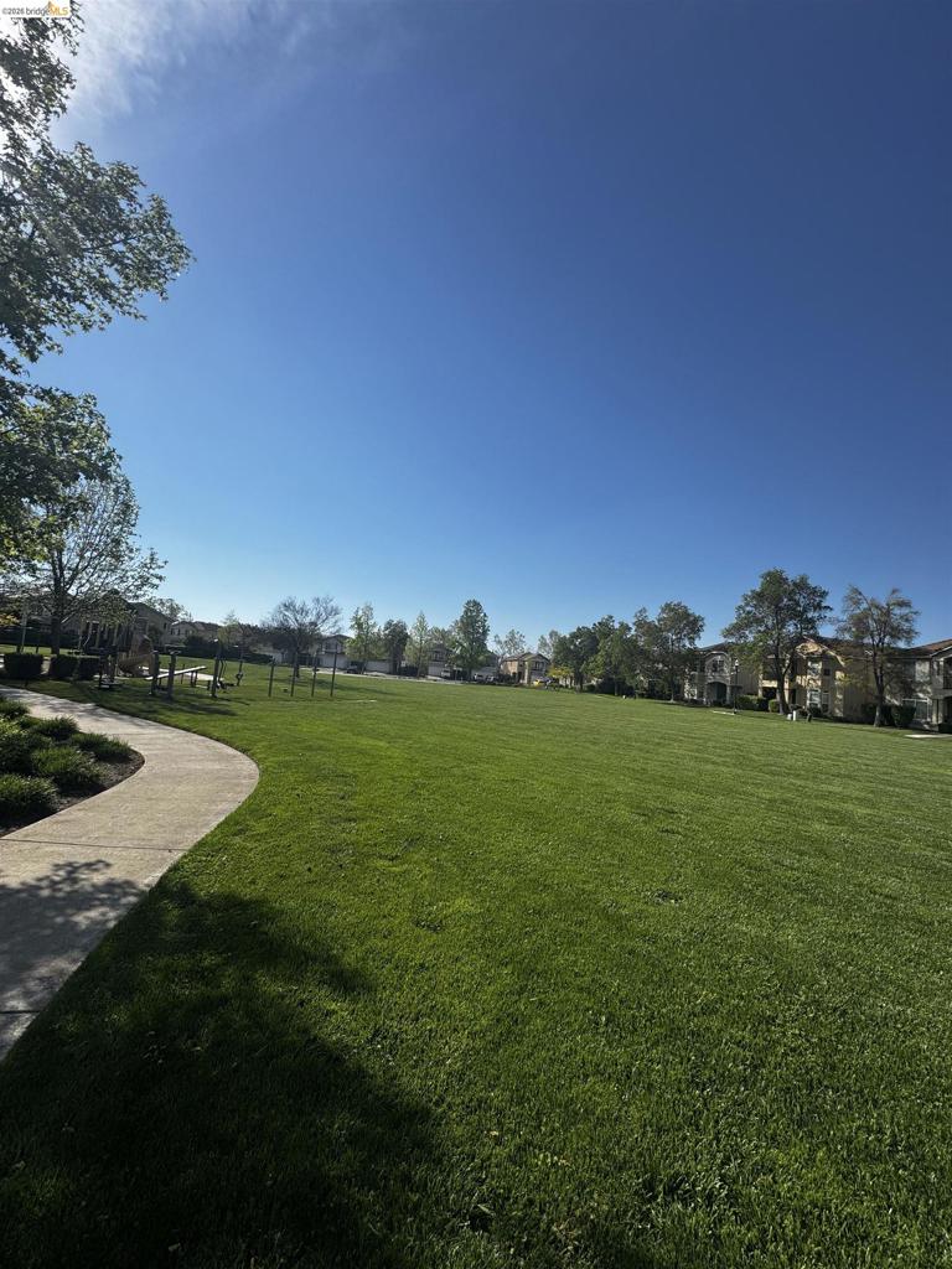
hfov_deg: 85.7
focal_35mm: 14
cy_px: 634
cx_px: 476
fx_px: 513
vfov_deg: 102.1
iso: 50
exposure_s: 1/2770
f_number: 2.2
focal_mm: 2.22
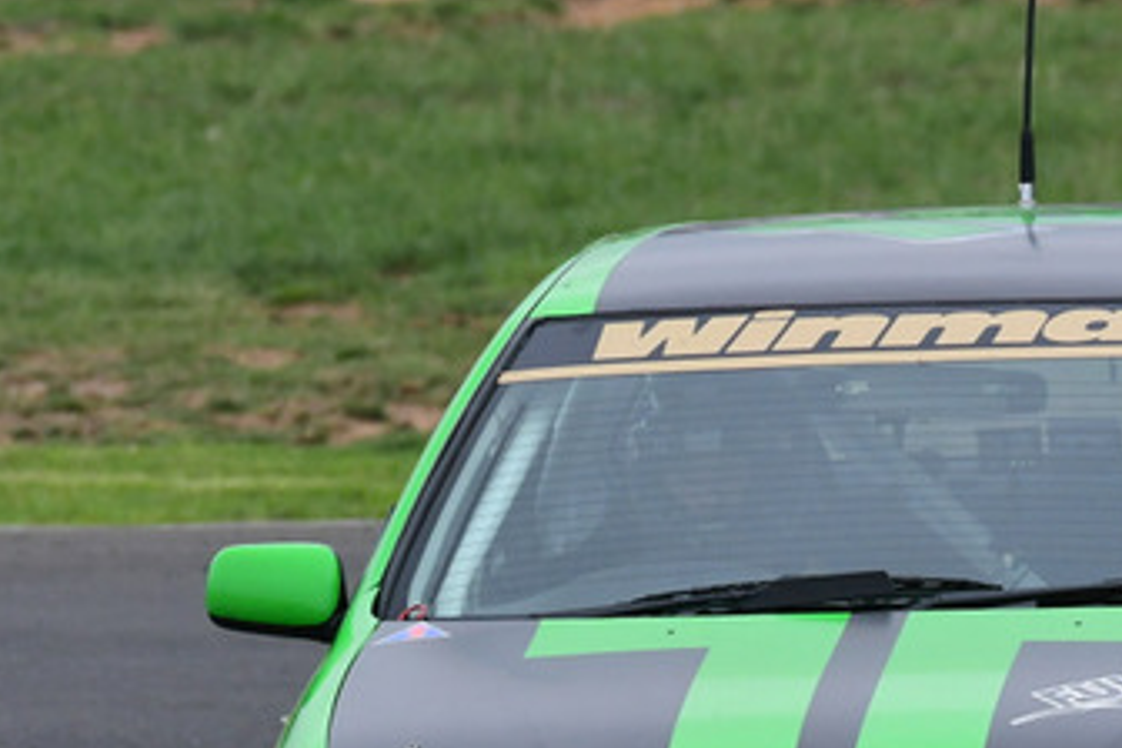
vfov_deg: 0.9
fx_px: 46715
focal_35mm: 1499
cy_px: 685
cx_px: 765
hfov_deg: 1.4
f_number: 11
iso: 800
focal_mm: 420
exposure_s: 1/640
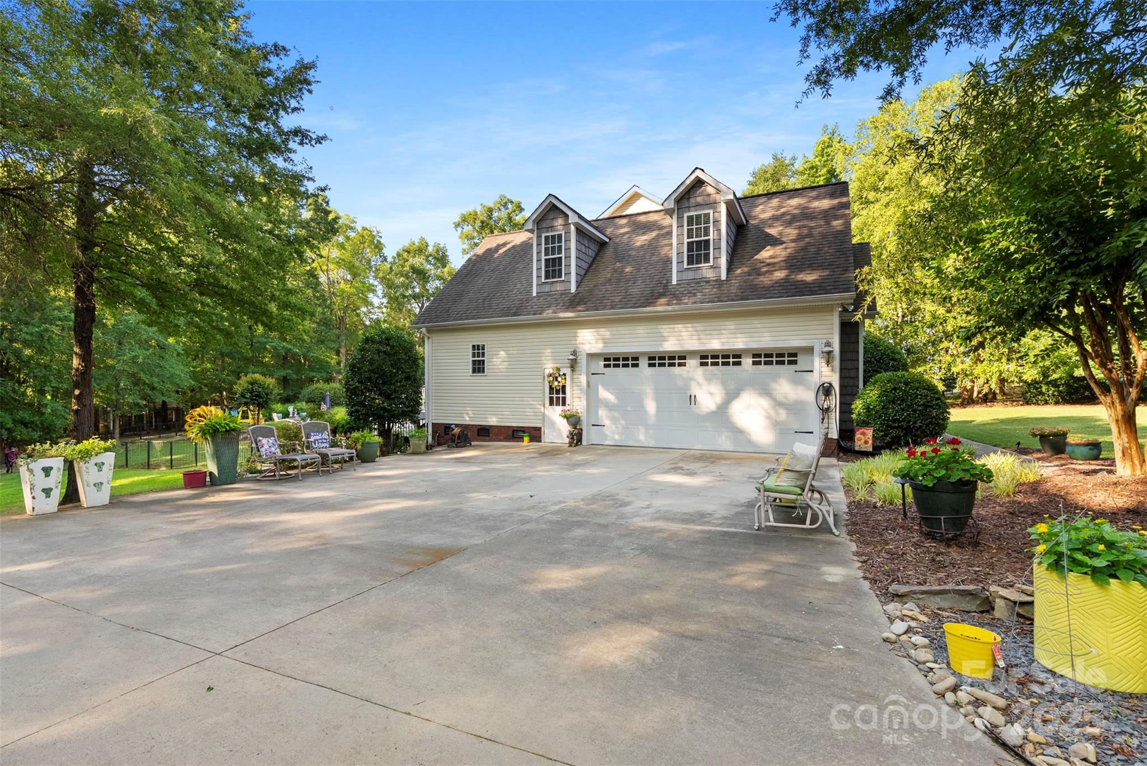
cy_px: 383
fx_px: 510
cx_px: 574
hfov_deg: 96.7
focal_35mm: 16
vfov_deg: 73.8
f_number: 9
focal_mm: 16
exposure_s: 1/60
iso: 200
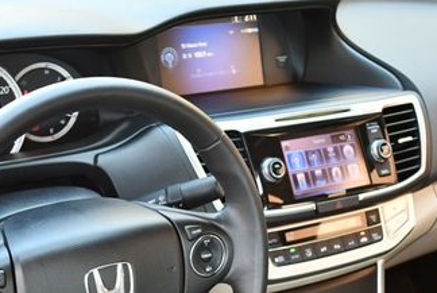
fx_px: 960
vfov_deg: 17.1
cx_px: 155
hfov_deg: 25.5
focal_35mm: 79
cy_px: 250
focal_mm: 20
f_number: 3.8
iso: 800
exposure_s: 1/200
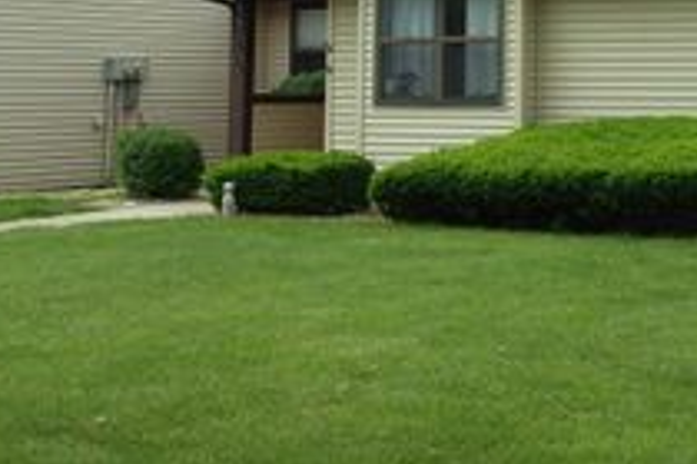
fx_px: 1800
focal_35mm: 93
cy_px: -38
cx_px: 787
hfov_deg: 20.8
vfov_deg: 14.4
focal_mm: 14.3
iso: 125
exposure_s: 1/250
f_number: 5.6
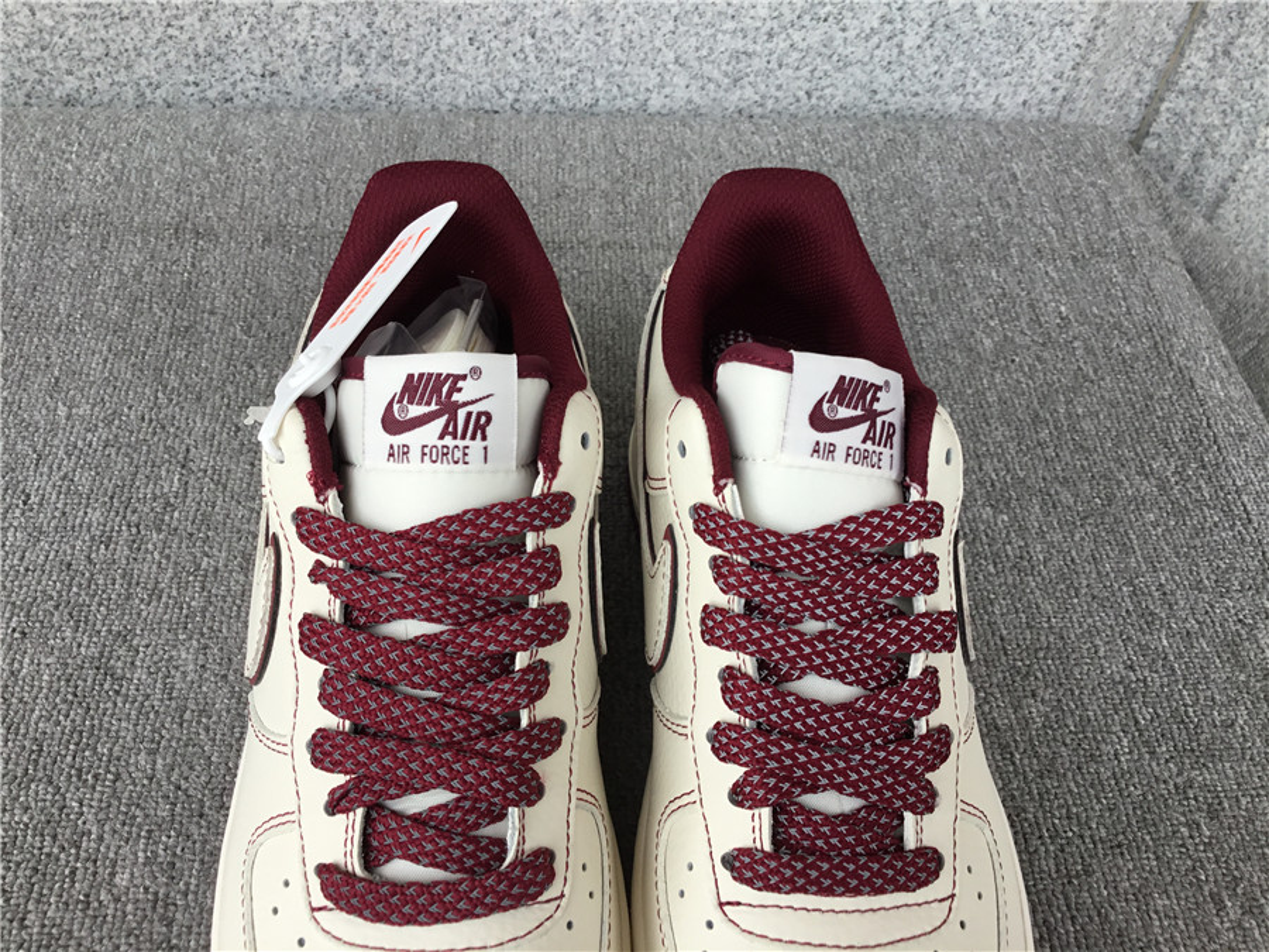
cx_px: 634
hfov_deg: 58.4
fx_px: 1136
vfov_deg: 45.4
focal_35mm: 31
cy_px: 476
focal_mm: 3.3
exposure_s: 1/100
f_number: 2.4
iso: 25
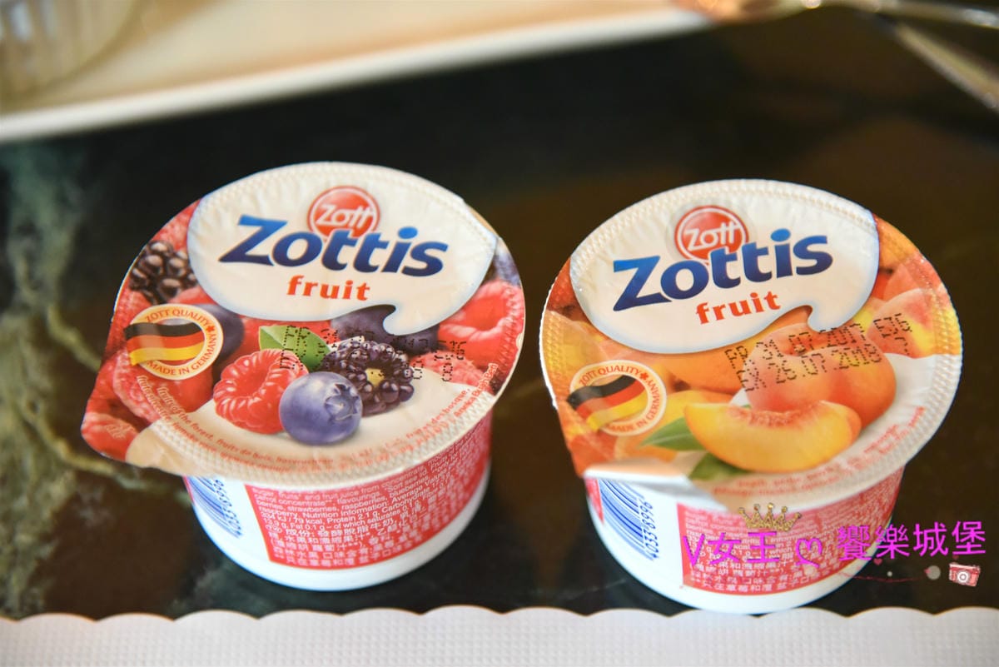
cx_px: 500
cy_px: 334
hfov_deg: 17.1
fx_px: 3331
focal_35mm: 120
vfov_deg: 11.4
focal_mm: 120
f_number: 4
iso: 6400
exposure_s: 1/80
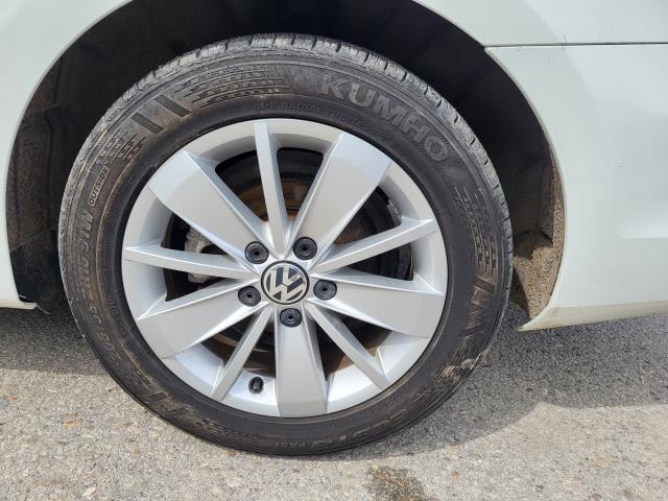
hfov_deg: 67.3
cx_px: 334
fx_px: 502
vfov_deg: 53.1
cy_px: 250
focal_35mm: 26
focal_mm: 5.4
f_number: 1.8
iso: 40
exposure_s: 1/1297
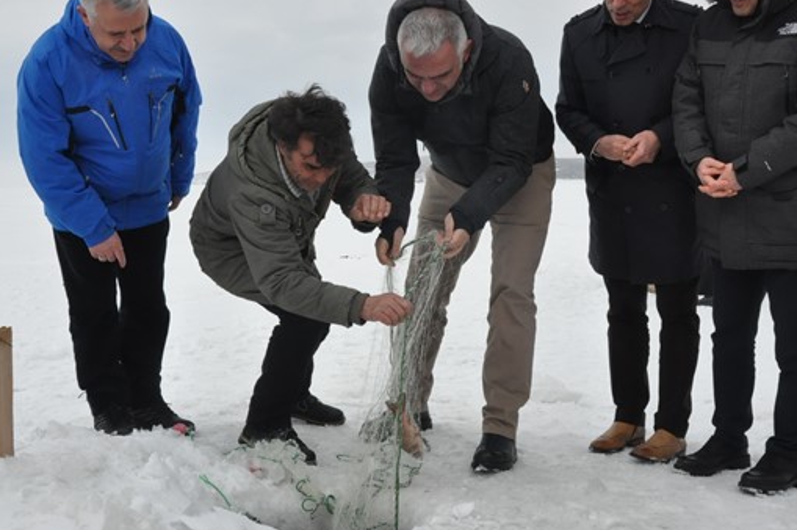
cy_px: 238
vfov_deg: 29.1
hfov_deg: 42.8
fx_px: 1017
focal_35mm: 46
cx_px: 407
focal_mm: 24
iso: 1250
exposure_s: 1/1000
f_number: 16
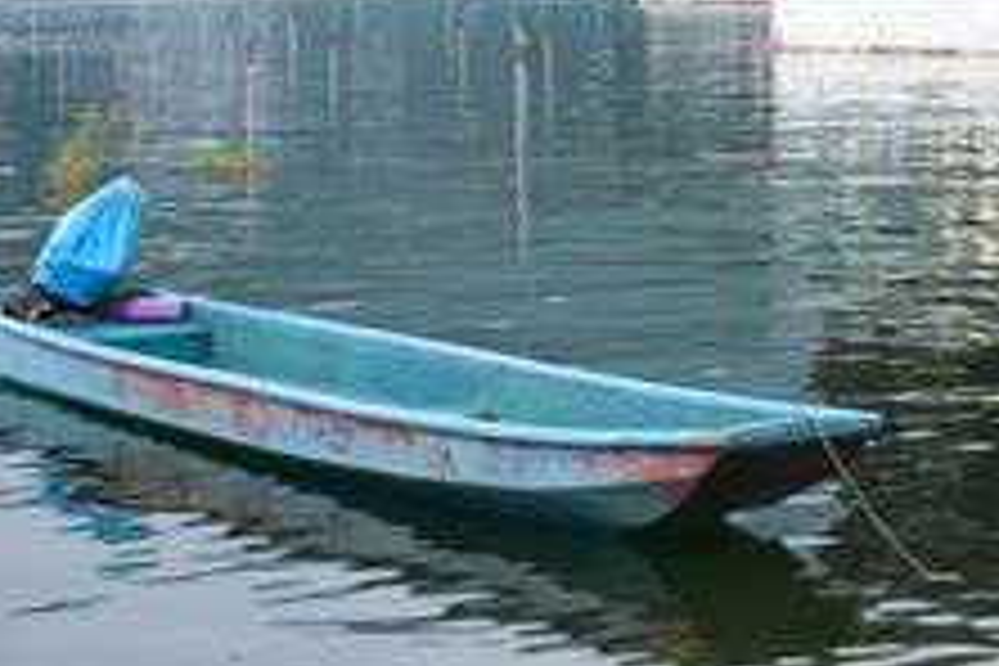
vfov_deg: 12.5
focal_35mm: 108
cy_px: -65
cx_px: 976
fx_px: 2997
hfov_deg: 18.5
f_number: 5.6
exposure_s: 1/50
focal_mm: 32
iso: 800
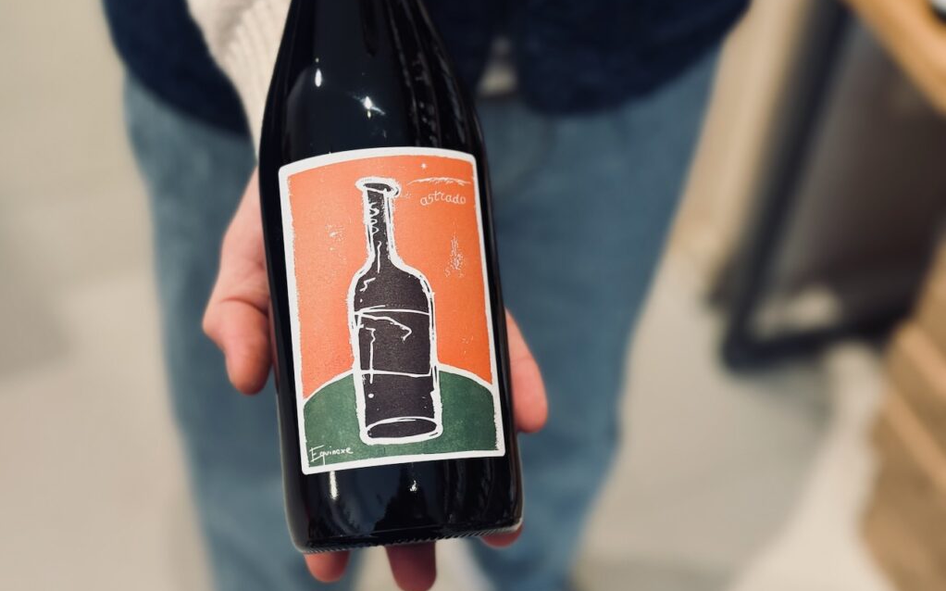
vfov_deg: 25.3
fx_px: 1314
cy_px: 314
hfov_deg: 39.6
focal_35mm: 51
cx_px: 473
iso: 200
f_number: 1.78
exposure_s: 1/33
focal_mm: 6.76
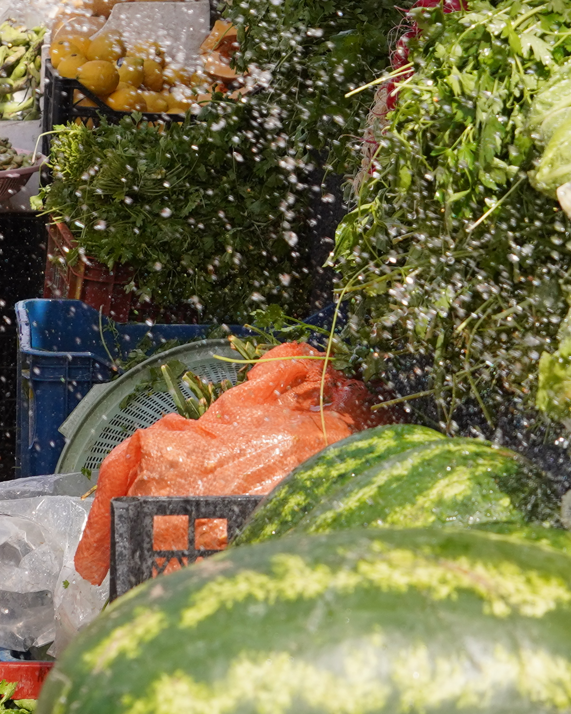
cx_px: 309
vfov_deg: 14.9
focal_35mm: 125
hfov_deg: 12.3
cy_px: -130
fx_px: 2641
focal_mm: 36
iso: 400
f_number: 6.3
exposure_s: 1/1250
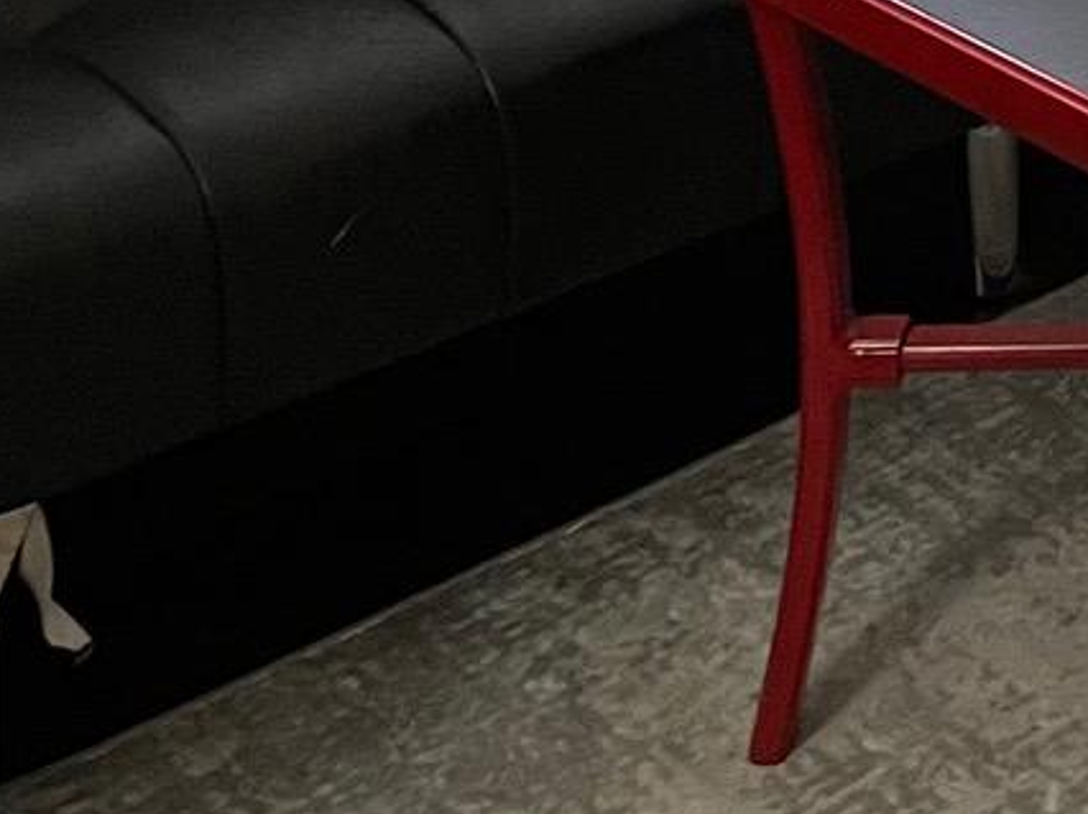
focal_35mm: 125
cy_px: -1113
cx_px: 1972
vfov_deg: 10.3
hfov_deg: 14.0
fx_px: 3927
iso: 160
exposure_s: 1/60
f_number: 1.6
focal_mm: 5.1
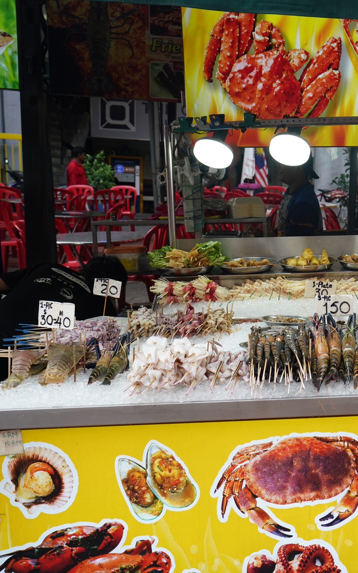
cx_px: 426
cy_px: 288
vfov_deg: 39.6
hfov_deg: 23.3
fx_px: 796
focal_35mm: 51
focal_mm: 33
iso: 400
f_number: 5.6
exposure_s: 1/160
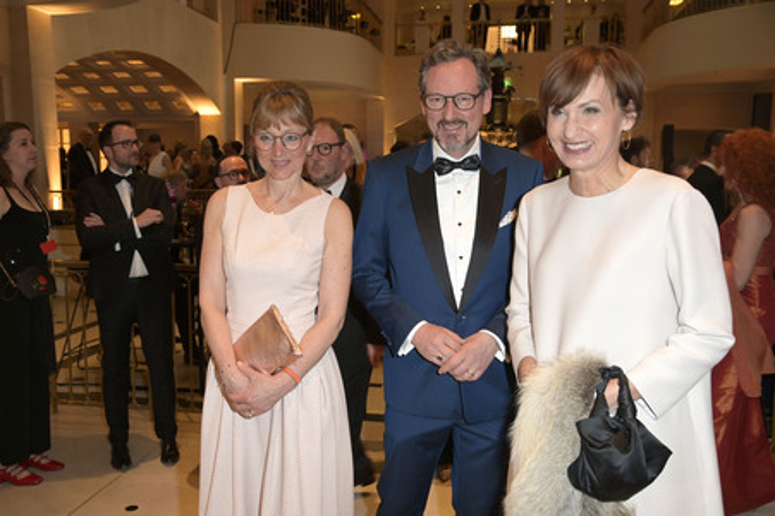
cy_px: 258
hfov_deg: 58.8
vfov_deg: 41.1
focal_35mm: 32
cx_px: 388
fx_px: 688
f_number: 5
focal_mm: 32
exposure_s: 1/60
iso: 2000
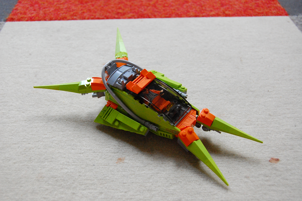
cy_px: 100
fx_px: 377
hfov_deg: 43.6
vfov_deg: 29.8
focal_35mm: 45
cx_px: 151
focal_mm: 30
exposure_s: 1/125
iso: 1600
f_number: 5.6
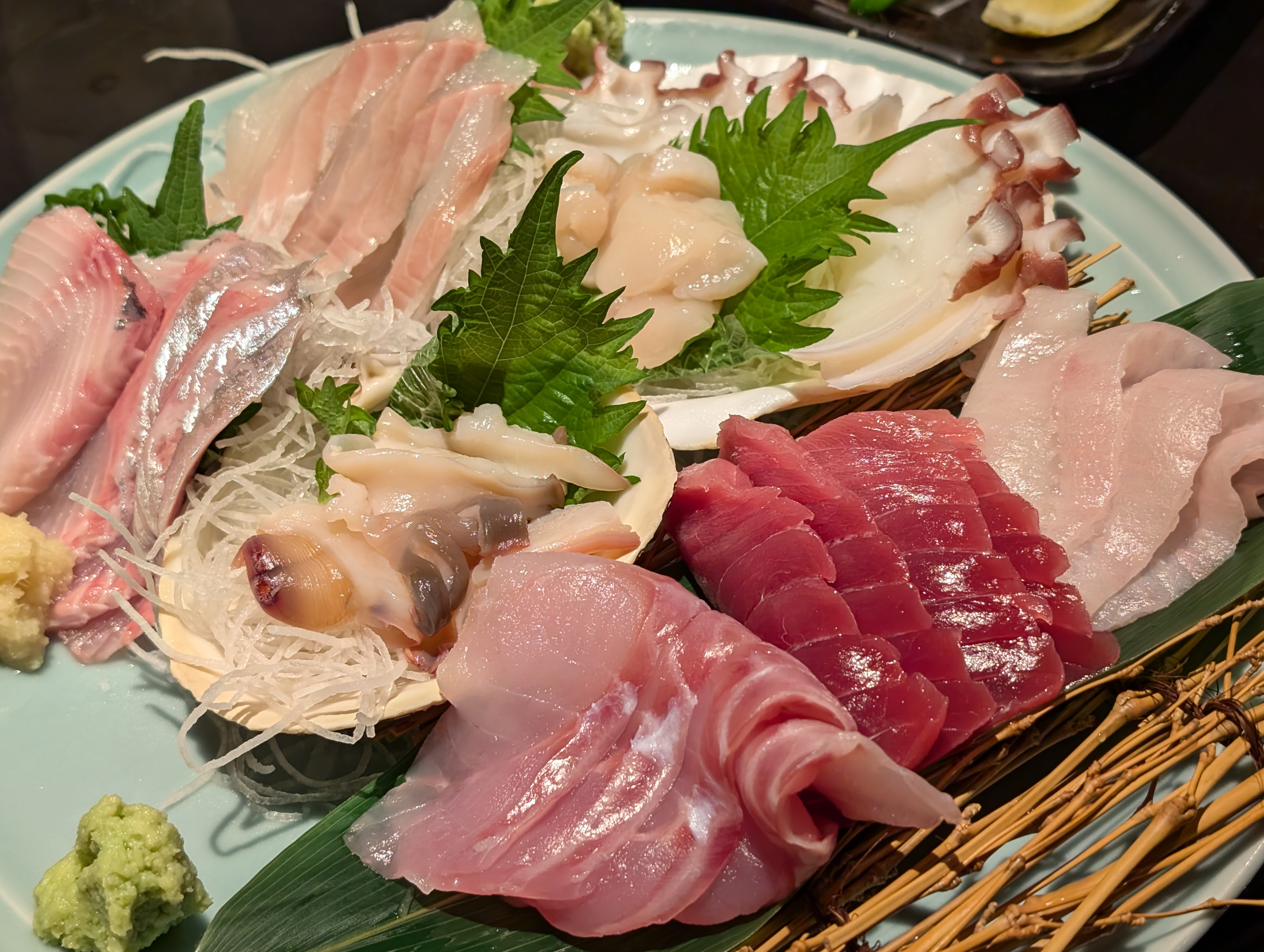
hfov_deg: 38.9
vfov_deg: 29.7
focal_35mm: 49
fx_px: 1792
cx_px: 632
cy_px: 476
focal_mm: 6.9
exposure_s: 1/50
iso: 110
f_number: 1.68
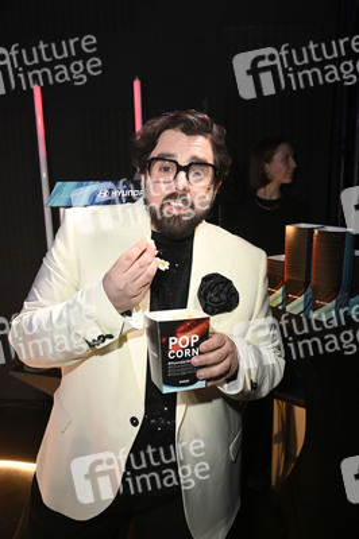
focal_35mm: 30
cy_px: 270
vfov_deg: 62.0
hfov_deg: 43.5
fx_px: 449
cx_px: 180
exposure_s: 1/160
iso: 2000
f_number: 5.6
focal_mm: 30
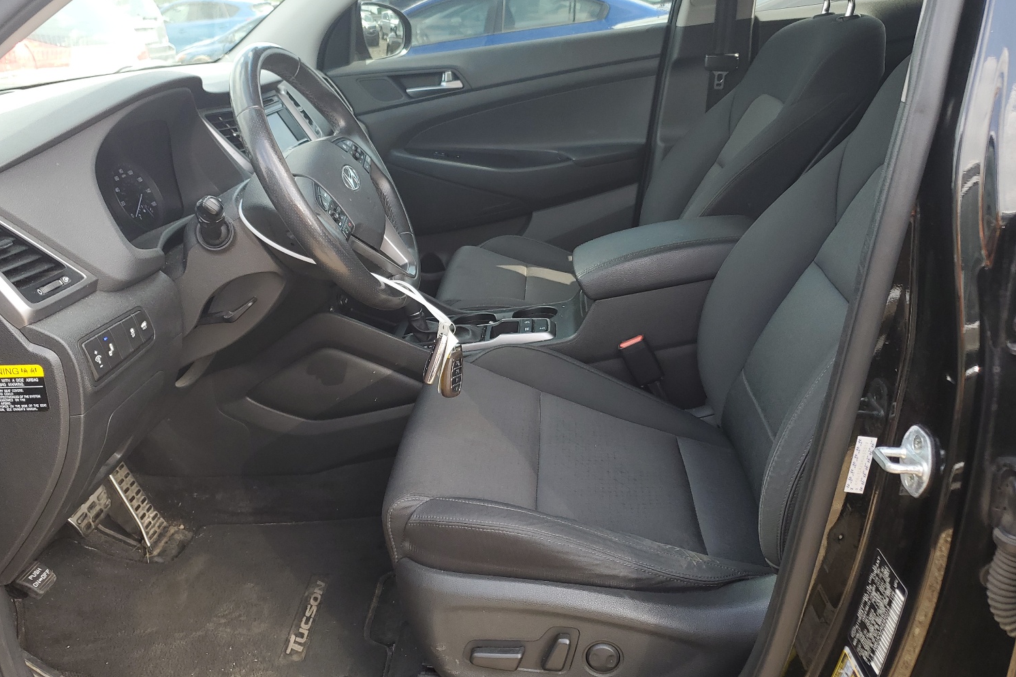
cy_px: 310
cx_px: 482
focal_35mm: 29
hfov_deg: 63.6
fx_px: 818
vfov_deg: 44.9
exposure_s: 1/256
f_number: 1.5
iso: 50
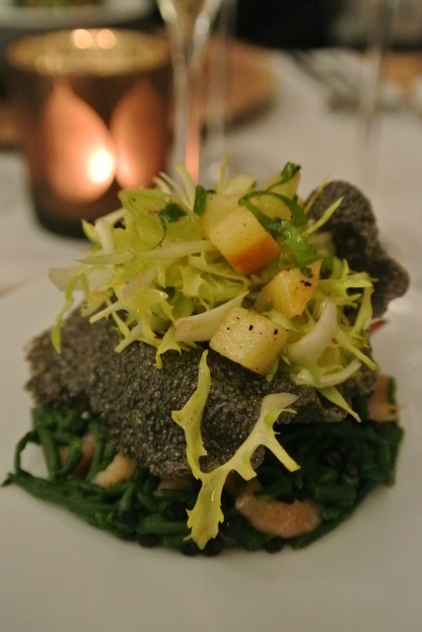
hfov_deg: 28.7
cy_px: 316
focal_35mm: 47
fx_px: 825
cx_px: 211
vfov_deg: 41.9
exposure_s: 1/25
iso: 3200
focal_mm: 17.5
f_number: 4.5
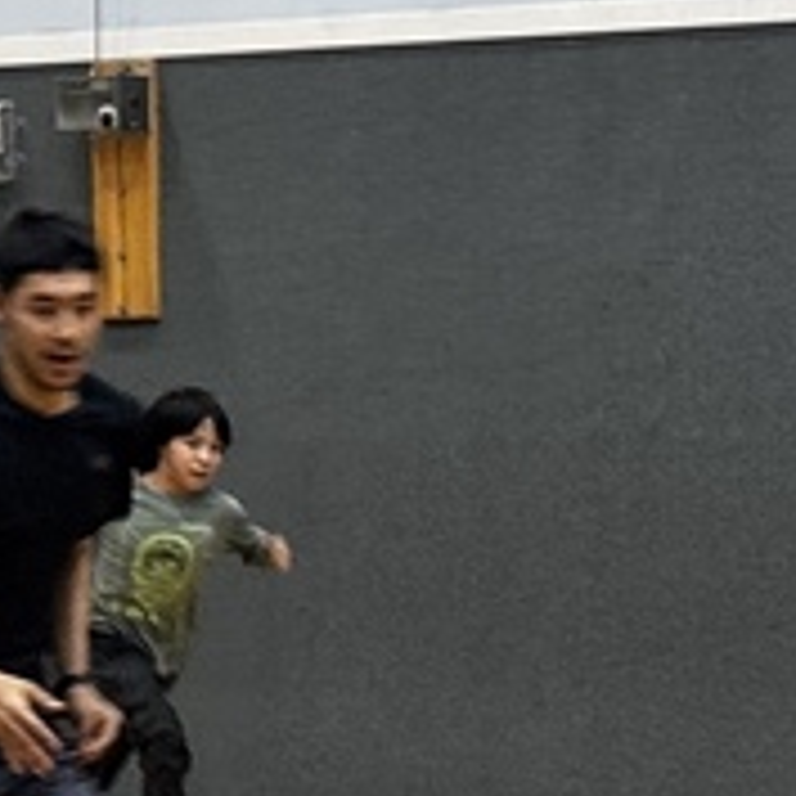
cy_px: 225
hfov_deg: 6.8
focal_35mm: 246
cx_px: -980
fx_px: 6400
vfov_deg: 7.1
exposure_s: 1/121
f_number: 1.78
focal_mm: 6.76
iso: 80
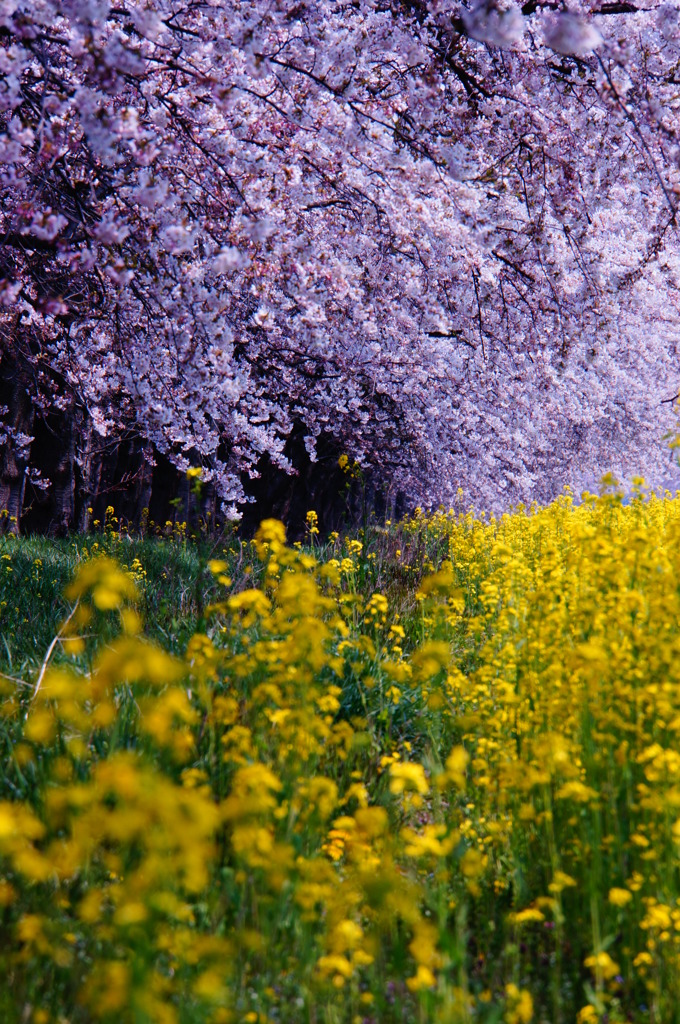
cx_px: 340
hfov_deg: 4.6
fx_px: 8522
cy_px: 512
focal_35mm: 300
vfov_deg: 6.9
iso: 200
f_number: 14
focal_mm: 200
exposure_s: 1/160
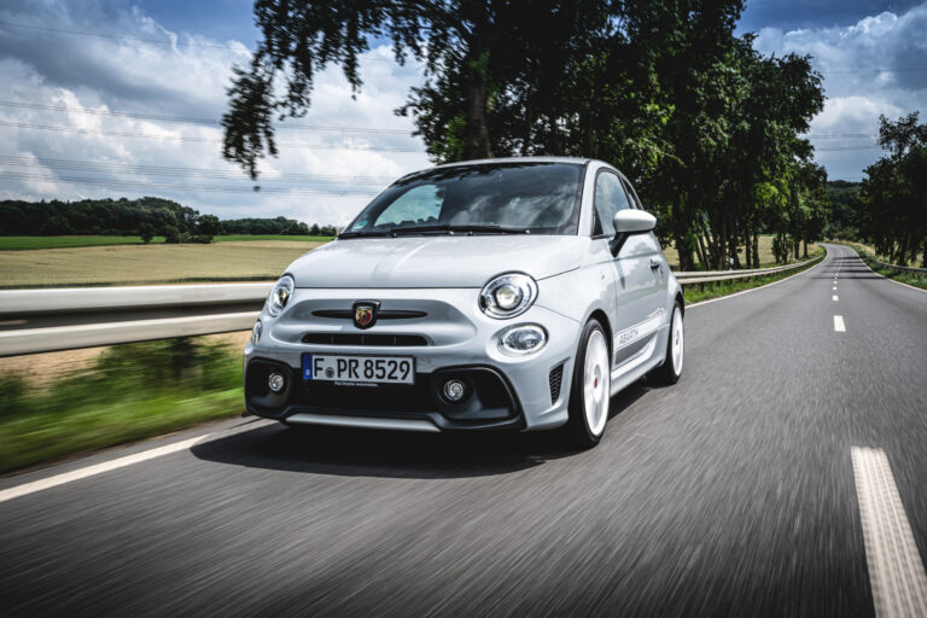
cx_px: 464
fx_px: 901
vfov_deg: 37.9
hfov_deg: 54.4
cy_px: 309
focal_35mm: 35
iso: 64
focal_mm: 35
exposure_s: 1/60
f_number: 20
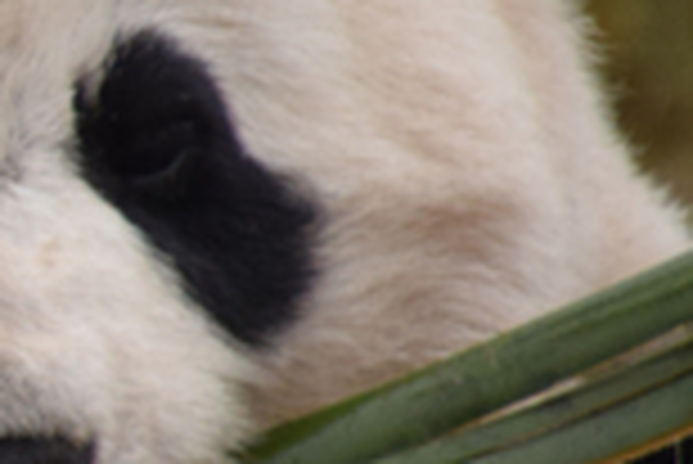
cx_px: -670
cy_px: 18
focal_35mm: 2631
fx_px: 50693
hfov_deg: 0.8
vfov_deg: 0.5
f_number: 6.3
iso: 800
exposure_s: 1/400
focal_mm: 300
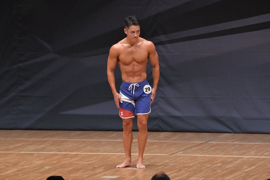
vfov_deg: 4.8
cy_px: 90
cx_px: 135
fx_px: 2136
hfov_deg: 7.2
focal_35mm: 285
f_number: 5.6
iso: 6400
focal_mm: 190
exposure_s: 1/400
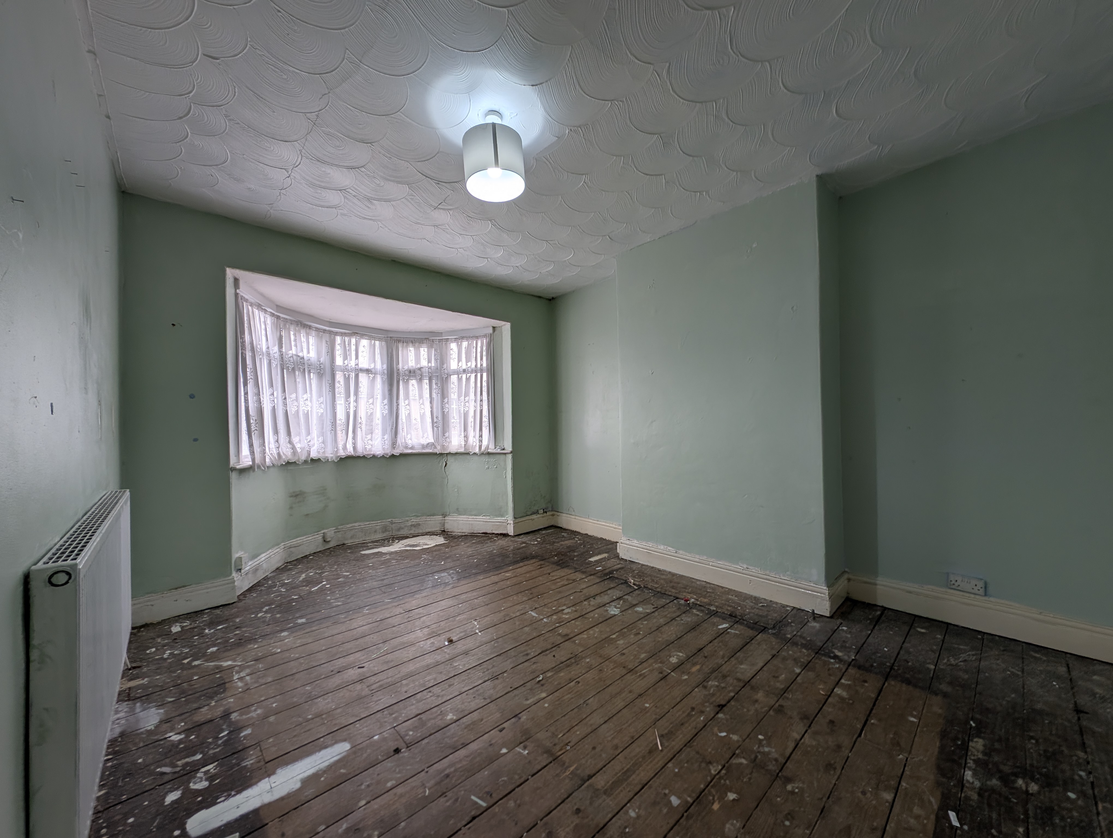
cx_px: 556
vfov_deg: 94.6
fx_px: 386
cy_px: 419
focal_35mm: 12
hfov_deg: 110.5
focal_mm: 2.23
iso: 38
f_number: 1.95
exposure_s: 1/60.7
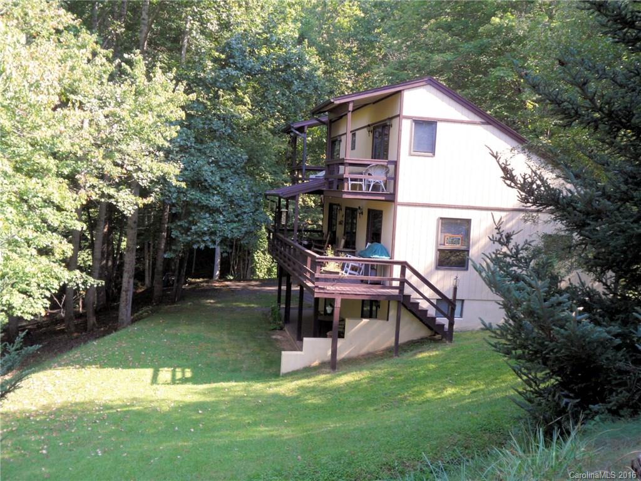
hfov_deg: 50.1
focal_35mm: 37
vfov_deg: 38.7
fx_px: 685
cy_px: 240
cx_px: 320
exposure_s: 1/60
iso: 80
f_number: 4
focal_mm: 6.6
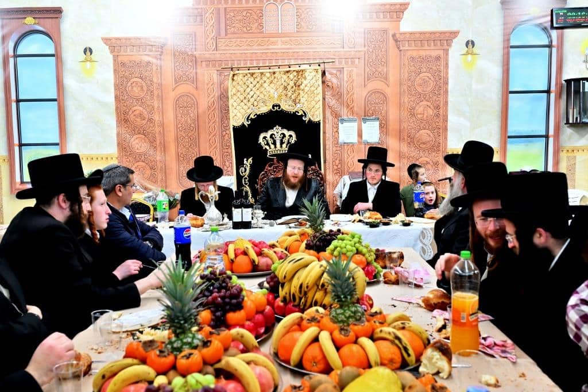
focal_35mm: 36
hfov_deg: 53.1
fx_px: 588
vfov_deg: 36.8
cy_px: 196
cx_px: 294
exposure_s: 1/320
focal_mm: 24
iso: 1600
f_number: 4
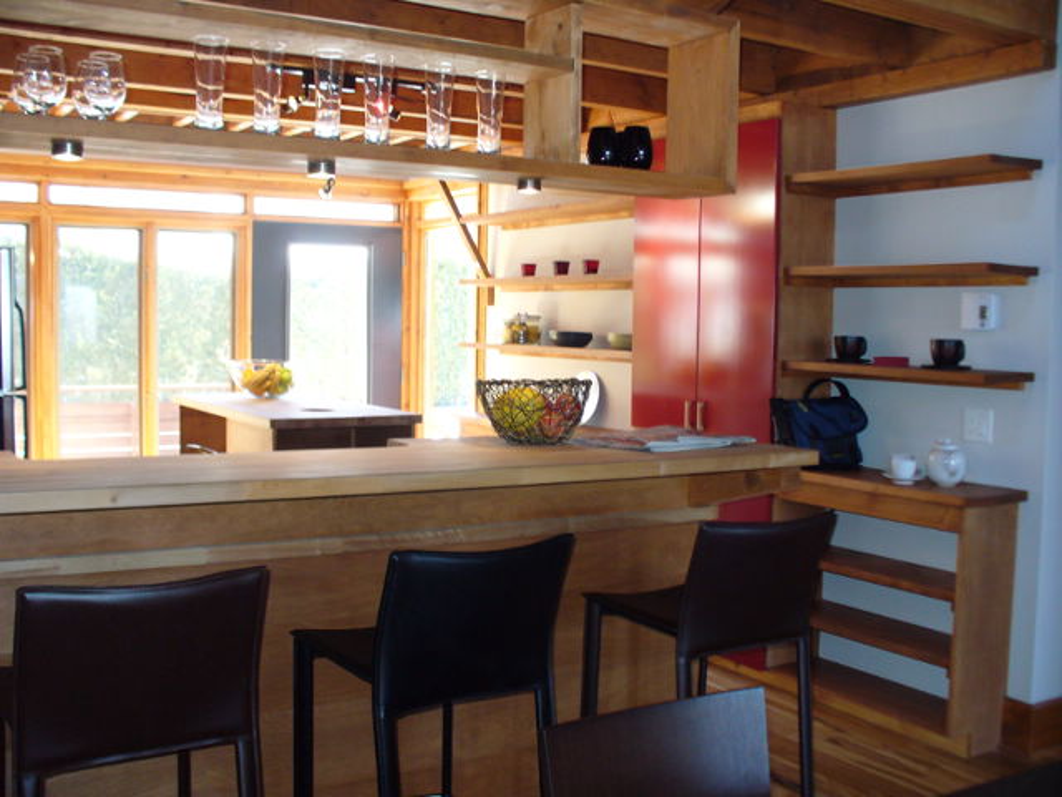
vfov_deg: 38.7
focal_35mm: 37
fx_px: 1135
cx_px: 531
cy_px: 398
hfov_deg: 50.1
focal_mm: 6.1
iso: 125
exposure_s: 1/30
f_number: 2.8
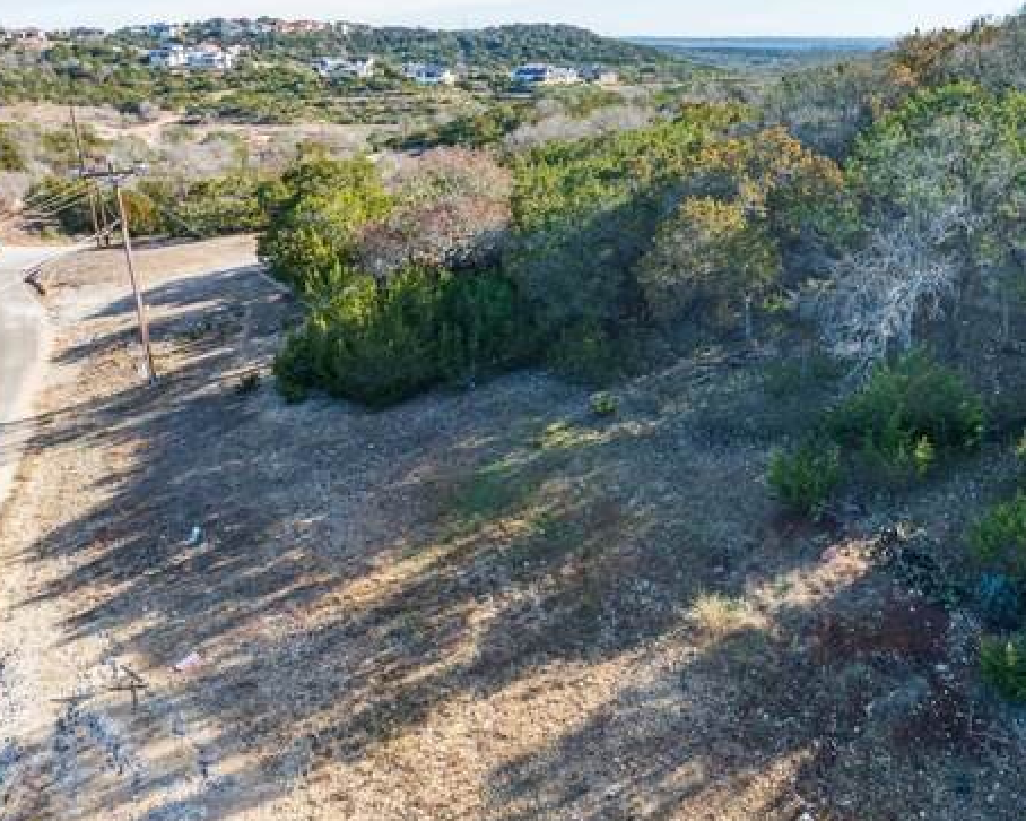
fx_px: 1002
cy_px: 410
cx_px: 655
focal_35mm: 33
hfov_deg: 53.5
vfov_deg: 44.5
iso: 400
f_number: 2.8
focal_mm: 12.29
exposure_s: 1/2000
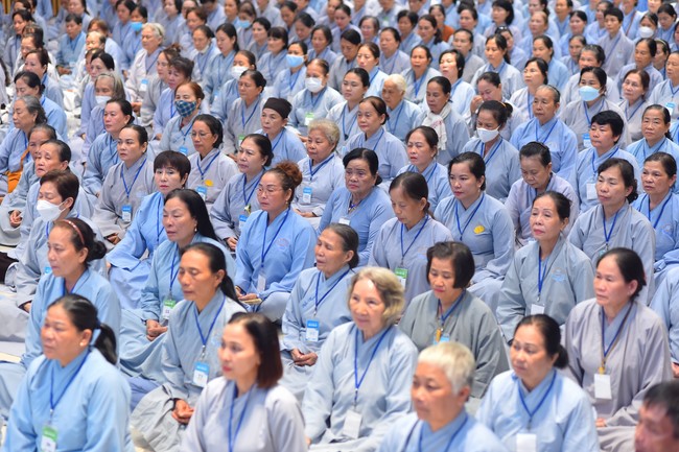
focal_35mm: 85
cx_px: 340
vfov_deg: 16.1
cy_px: 226
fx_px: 1603
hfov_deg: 23.9
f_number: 3.2
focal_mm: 85
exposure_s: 1/80
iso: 400
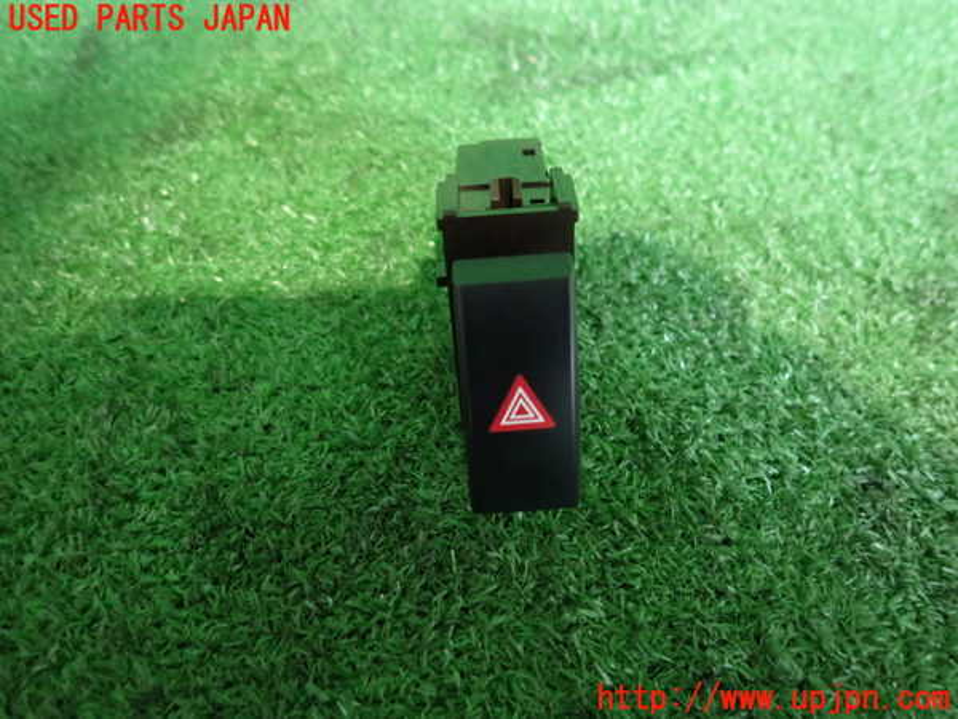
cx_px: 479
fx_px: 692
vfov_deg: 54.9
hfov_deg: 69.4
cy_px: 360
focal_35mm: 25
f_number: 2
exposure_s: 1/30
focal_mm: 4.5
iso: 800
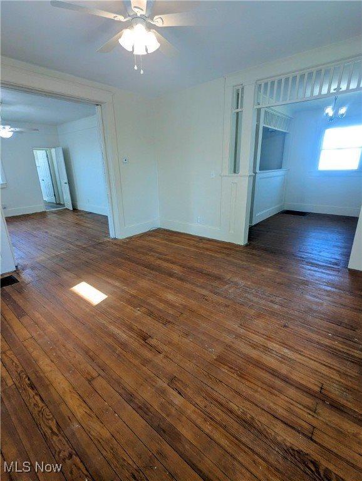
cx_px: 181
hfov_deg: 78.2
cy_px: 240
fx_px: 223
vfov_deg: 94.4
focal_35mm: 16
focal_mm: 2.35
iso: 46
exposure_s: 1/60
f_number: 2.2
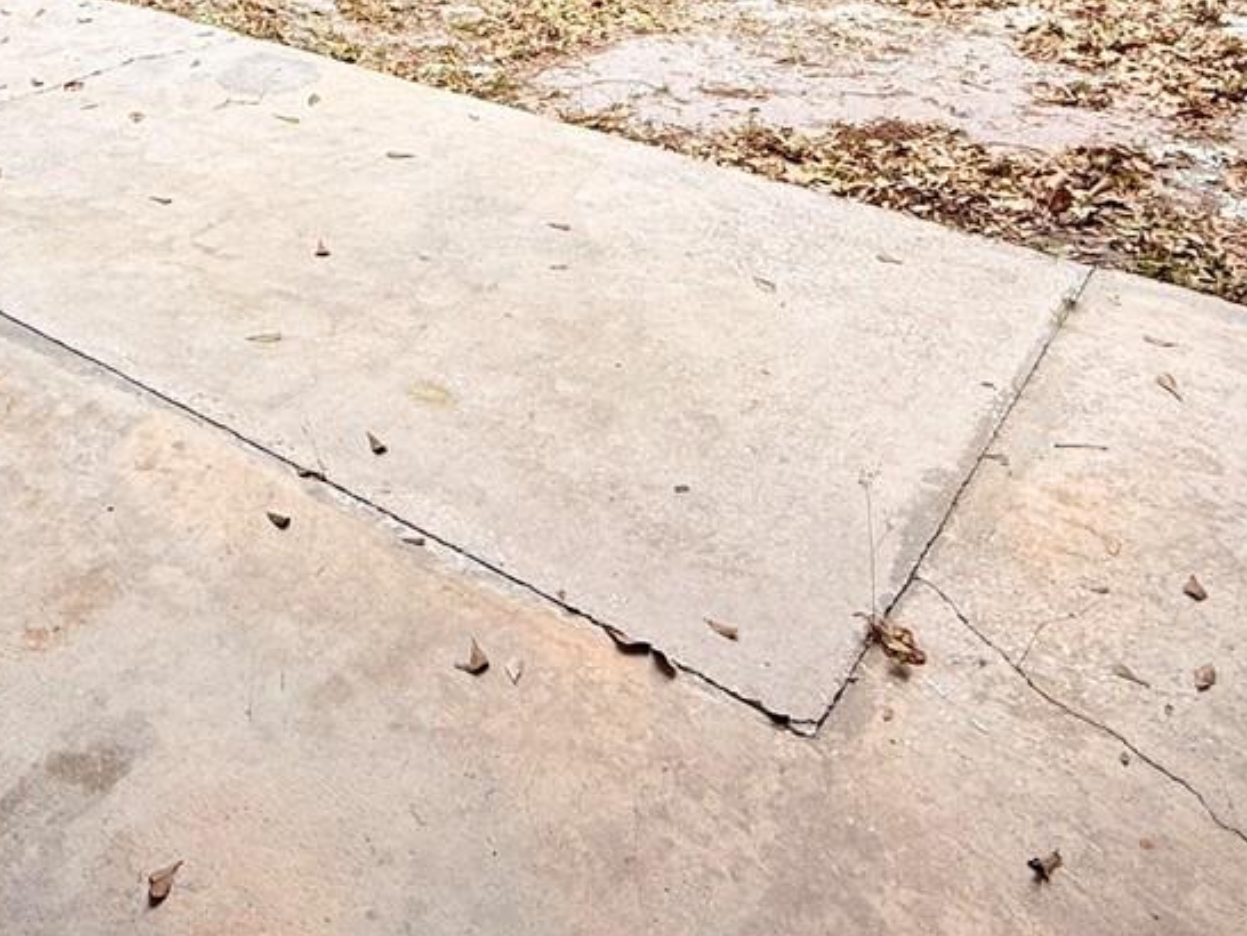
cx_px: 299
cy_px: -192
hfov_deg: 44.1
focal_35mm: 41
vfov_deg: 30.0
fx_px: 1478
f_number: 2.2
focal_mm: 2.22
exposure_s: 1/194
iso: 50
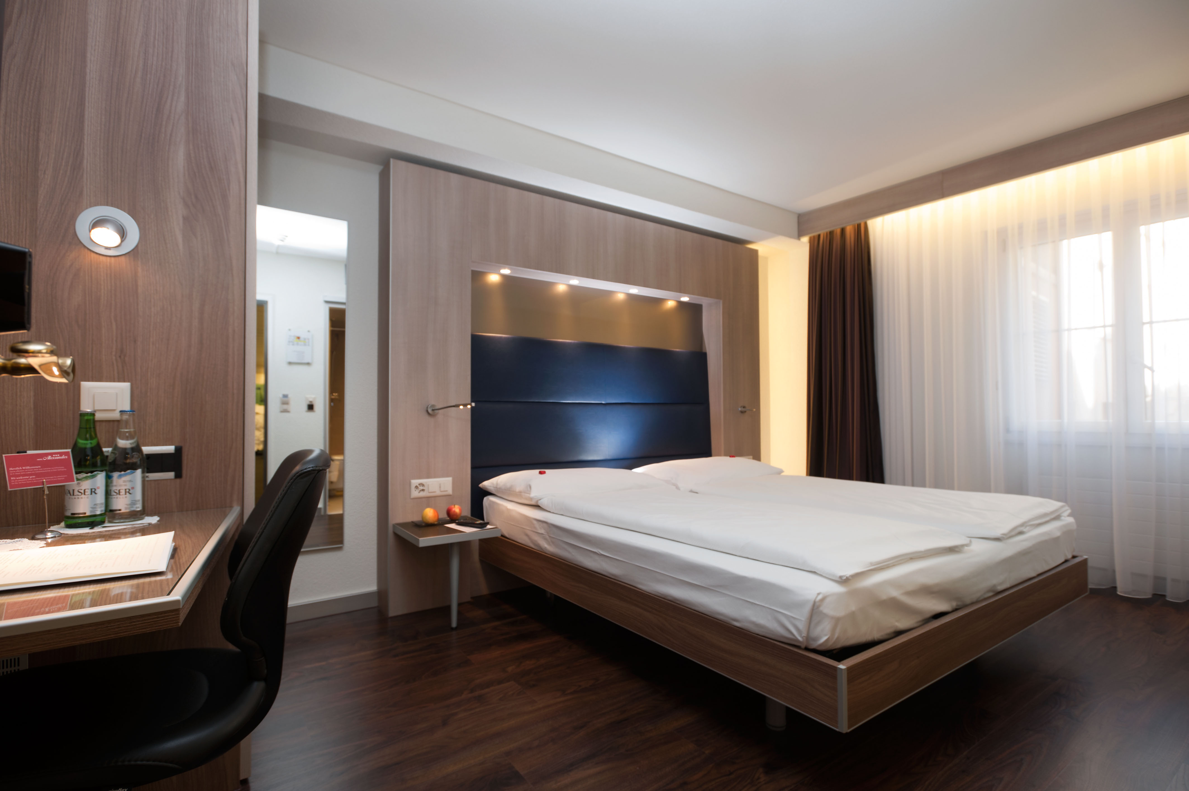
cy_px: 396
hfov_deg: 93.3
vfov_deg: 70.4
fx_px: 561
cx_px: 594
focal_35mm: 17
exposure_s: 1/13
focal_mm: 17
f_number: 5.6
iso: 100
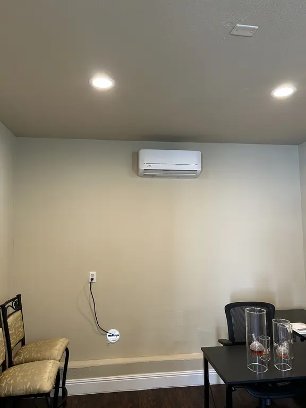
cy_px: 204
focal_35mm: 26
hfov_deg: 53.1
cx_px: 153
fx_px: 306
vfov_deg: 67.3
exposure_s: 1/60
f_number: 1.5
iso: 125
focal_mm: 5.7
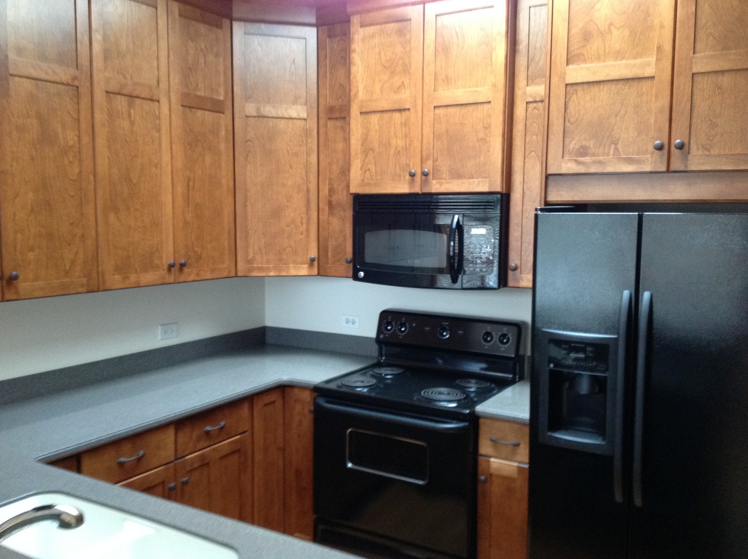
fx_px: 755
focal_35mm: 35
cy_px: 280
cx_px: 374
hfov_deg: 52.7
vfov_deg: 40.6
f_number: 2.4
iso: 250
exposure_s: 1/15
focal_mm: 4.28
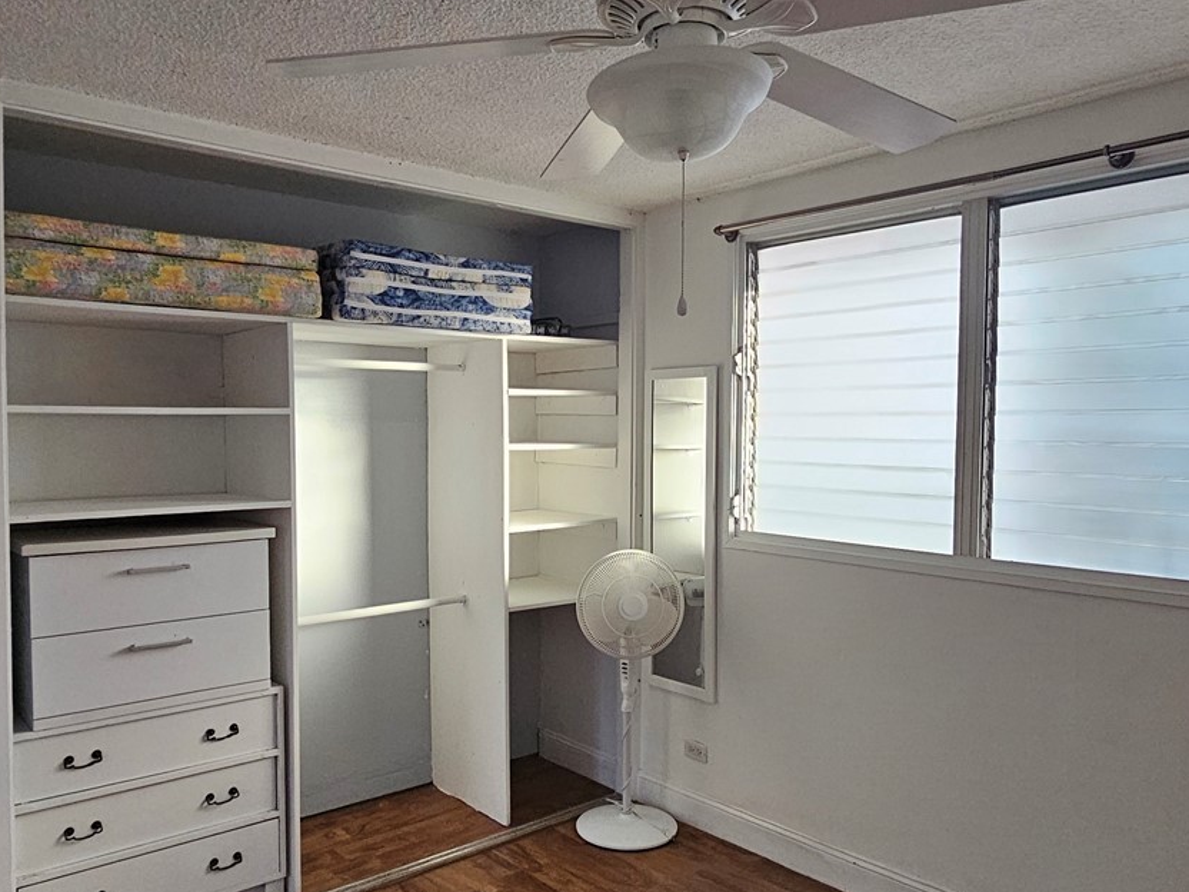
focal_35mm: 25
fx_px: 859
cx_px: 602
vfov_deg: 54.9
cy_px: 467
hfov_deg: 69.4
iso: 250
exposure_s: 1/77.4
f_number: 2.2
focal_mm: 2.2
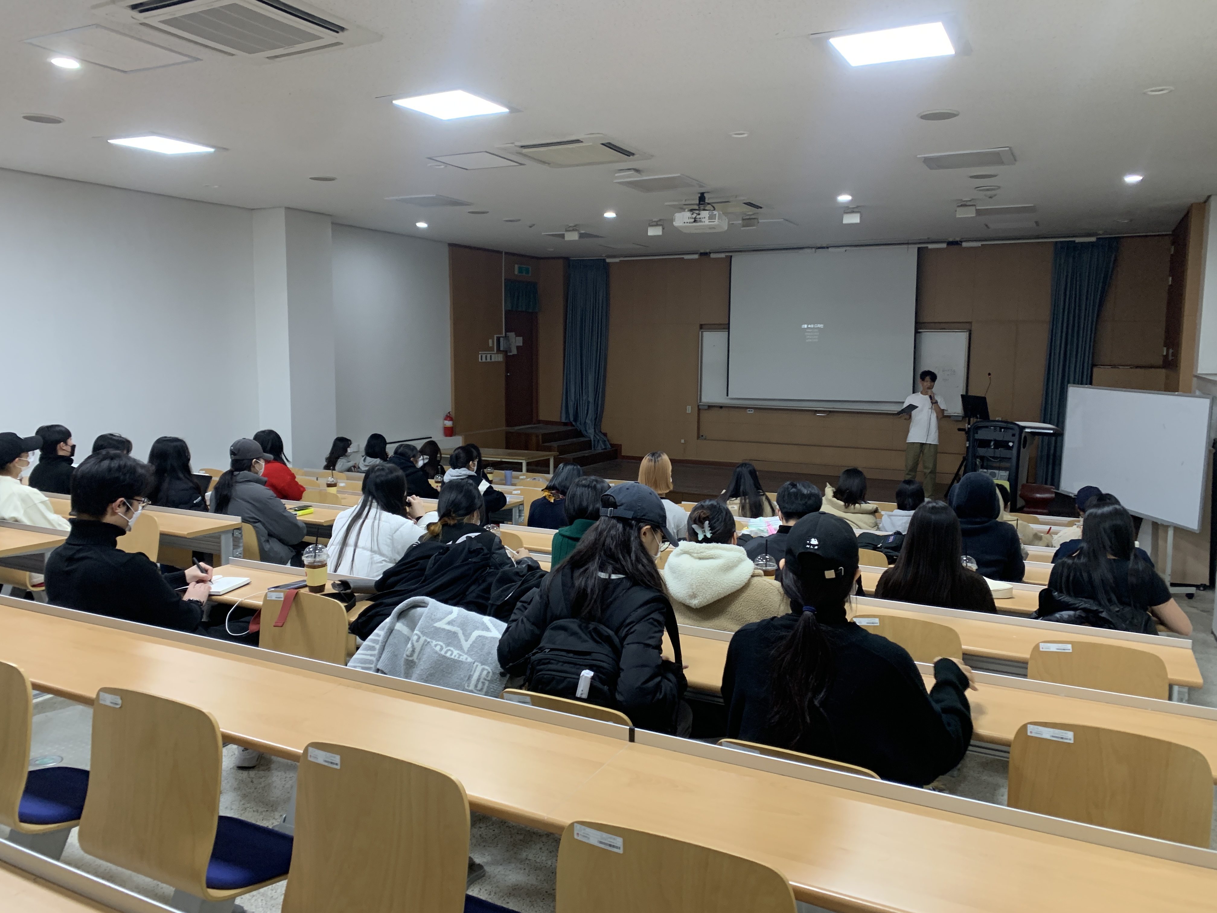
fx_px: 914
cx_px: 608
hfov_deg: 67.3
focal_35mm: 26
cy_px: 456
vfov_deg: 53.1
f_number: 1.8
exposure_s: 1/60
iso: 160
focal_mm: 4.25
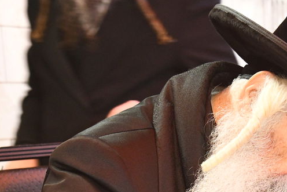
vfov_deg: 8.7
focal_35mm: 158
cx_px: 278
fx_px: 1260
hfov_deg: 12.9
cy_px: 168
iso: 5000
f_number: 5.6
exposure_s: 1/60
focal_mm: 56
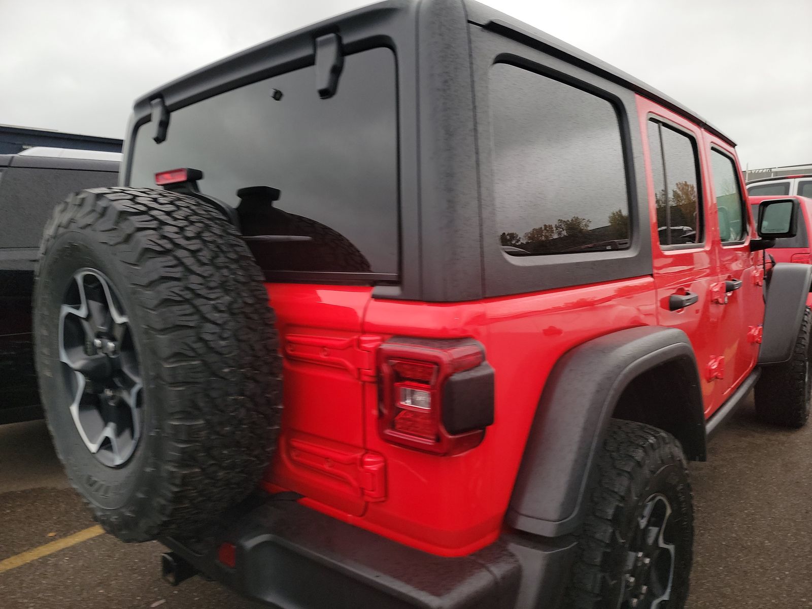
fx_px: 563
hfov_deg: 71.6
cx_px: 406
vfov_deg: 56.8
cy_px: 304
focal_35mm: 24
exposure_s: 1/59
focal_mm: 6.7
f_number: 1.8
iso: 284
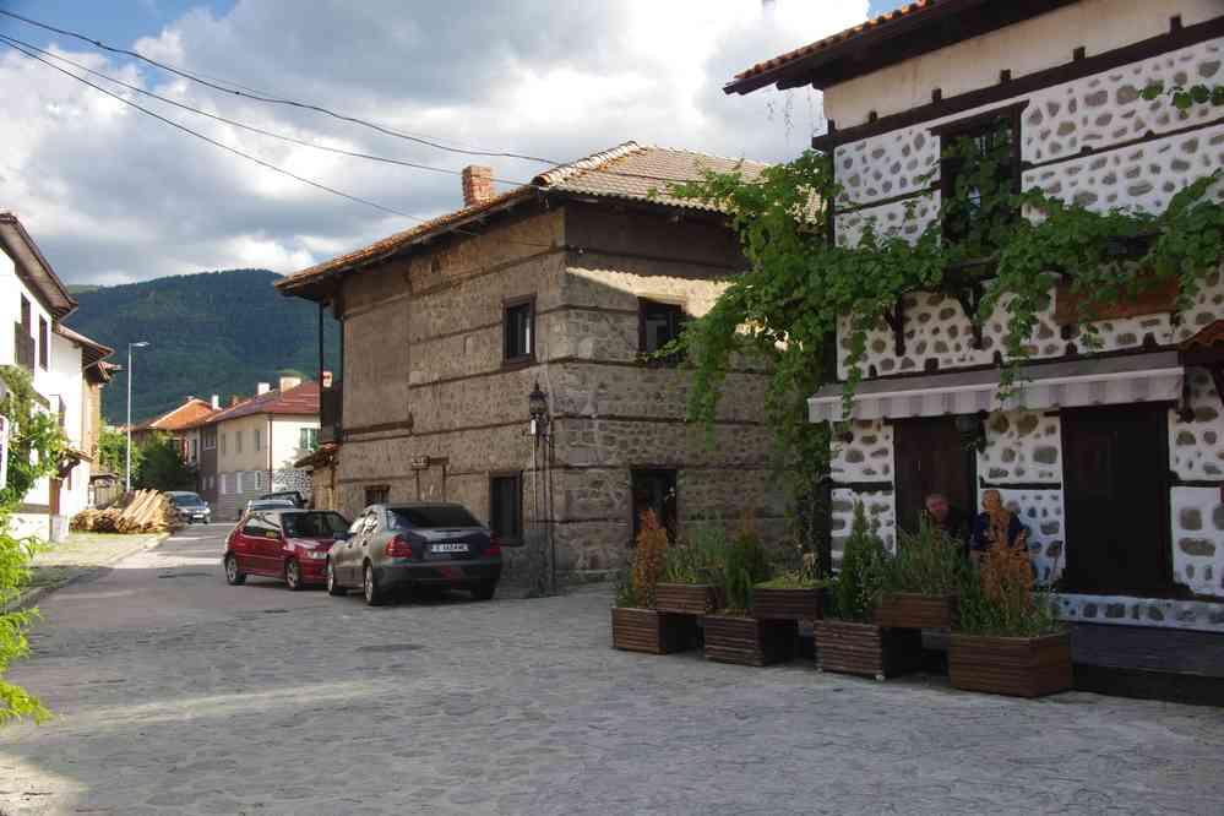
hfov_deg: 48.1
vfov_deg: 33.1
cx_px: 612
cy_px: 408
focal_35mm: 40
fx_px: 1372
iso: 200
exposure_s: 1/50
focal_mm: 26.9
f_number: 9
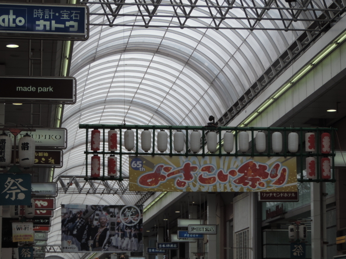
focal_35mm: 105
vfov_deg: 14.1
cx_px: 173
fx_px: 1050
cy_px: 130
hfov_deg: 18.7
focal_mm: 18.7
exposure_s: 1/250
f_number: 4.2
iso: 80
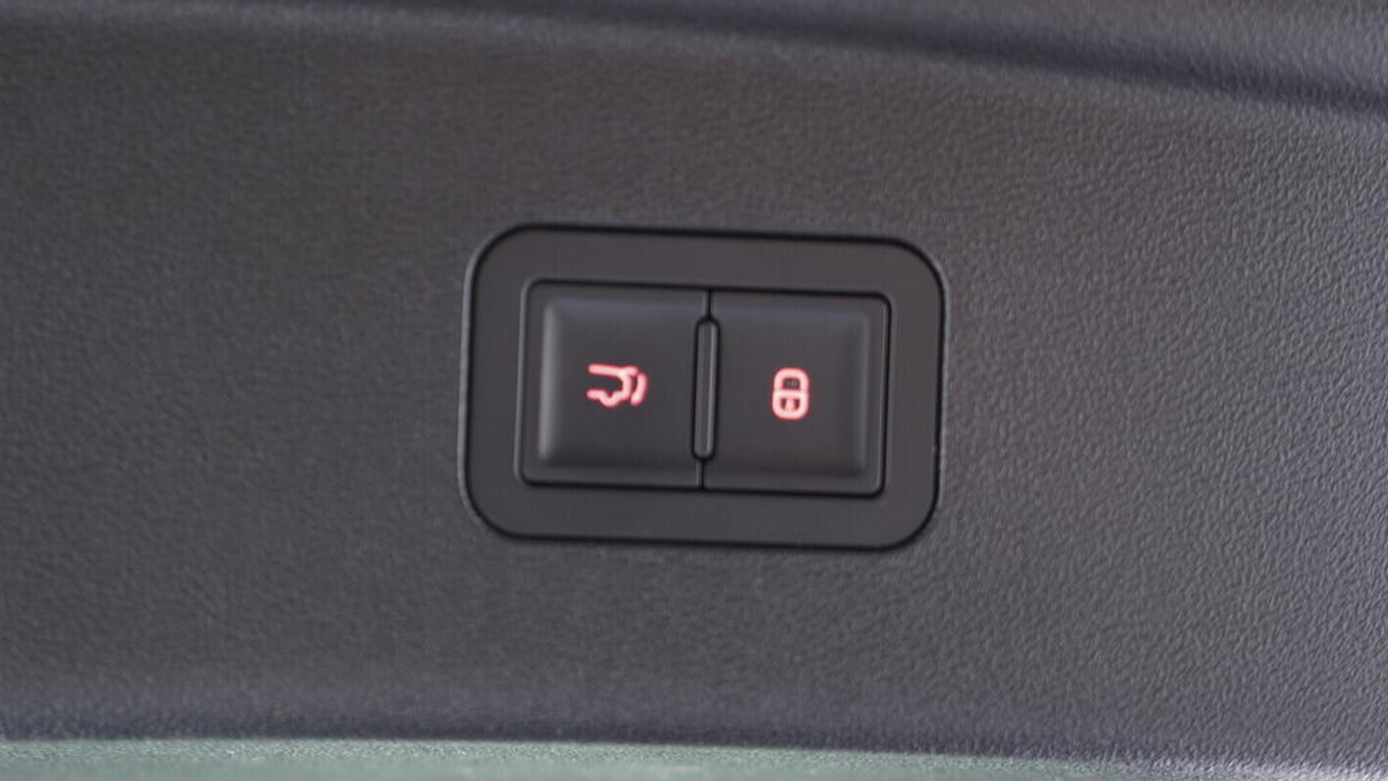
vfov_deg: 31.2
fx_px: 1399
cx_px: 694
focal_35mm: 38
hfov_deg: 52.8
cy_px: 418
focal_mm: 24
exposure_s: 1/40
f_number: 2.8
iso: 640
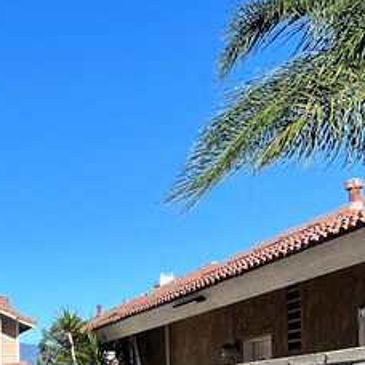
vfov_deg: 16.7
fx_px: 1229
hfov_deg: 14.7
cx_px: -301
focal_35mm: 103
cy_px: 330
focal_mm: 5.7
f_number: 1.5
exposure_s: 1/2841
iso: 50
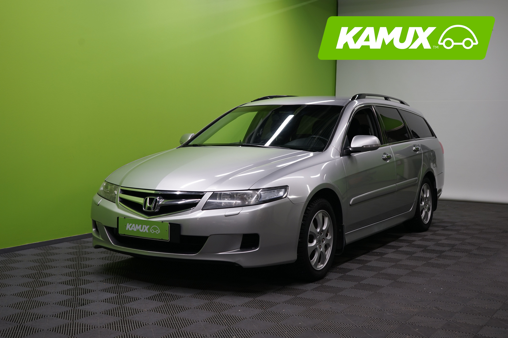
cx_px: 254
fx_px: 621
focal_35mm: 44
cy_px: 169
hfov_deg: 44.5
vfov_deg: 30.5
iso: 320
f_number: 5.6
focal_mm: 44
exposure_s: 1/50
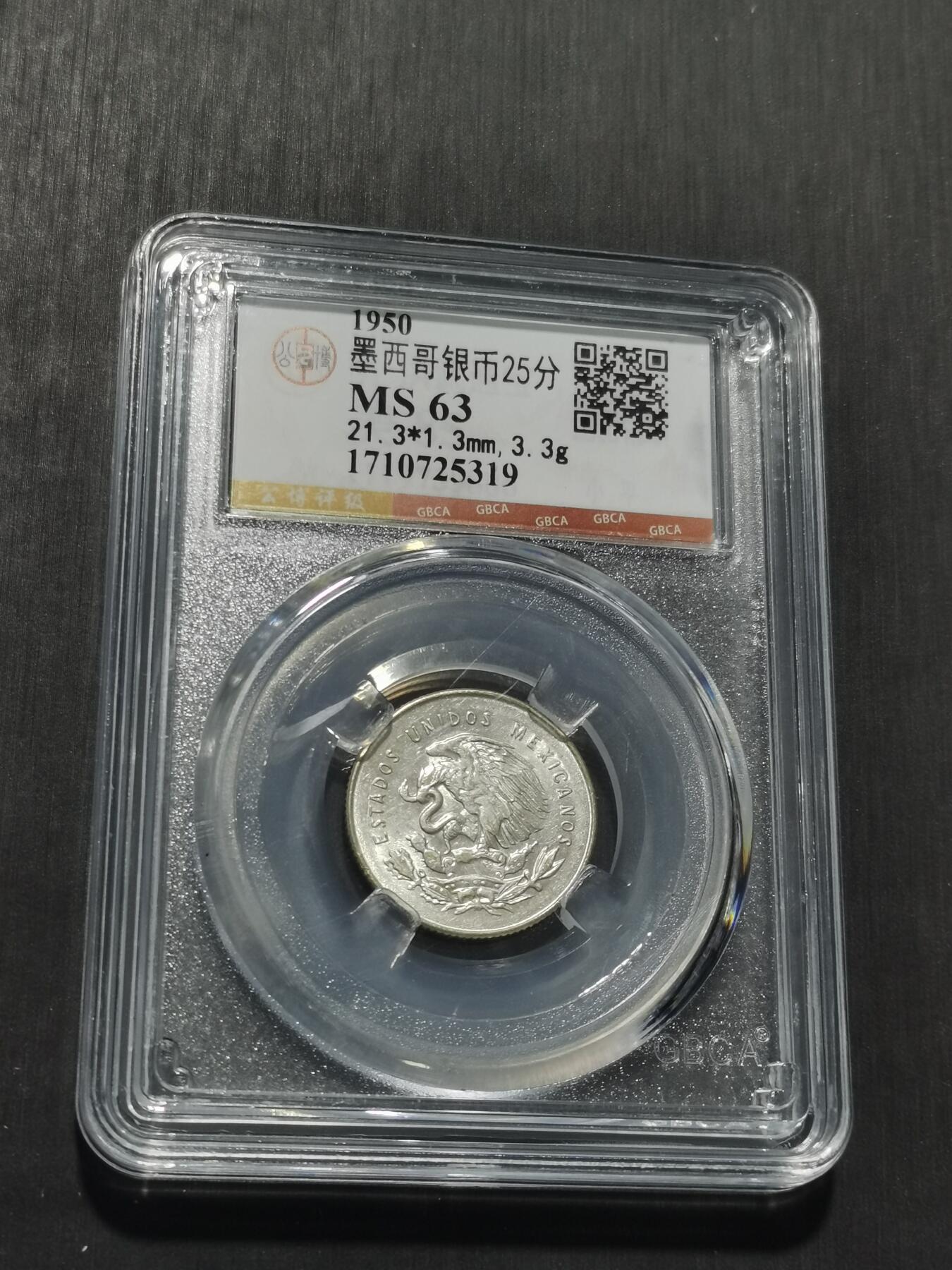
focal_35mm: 62
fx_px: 2273
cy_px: 635
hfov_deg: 23.7
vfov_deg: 31.2
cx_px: 476
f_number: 1.8
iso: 64
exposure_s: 1/90
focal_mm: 5.58
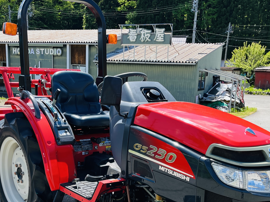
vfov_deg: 30.3
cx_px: 110
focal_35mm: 47
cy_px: 156
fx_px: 367
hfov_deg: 40.3
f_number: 1.6
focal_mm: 5.1
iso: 50
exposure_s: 1/1923
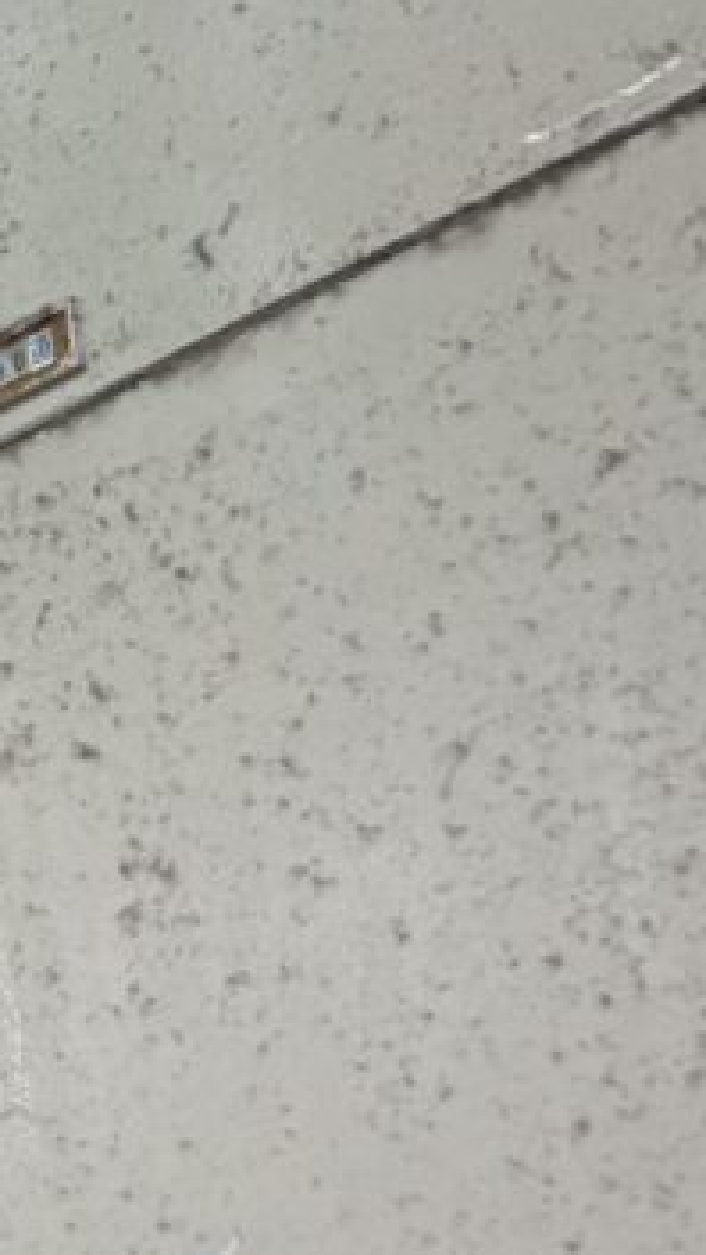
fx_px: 3428
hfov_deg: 10.1
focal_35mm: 103
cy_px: 567
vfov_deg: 20.7
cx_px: -1055
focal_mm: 5.96
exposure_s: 1/100
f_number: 1.6
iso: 50
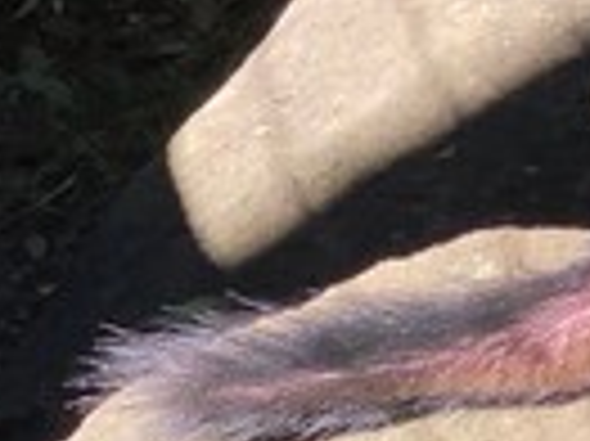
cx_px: 1045
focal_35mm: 406
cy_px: -14
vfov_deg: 3.7
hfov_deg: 4.8
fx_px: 6914
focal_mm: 6
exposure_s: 1/324
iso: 20
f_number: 2
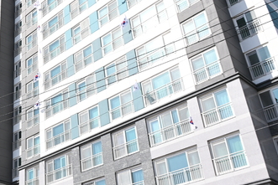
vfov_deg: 24.2
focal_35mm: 56
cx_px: 17
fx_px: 433
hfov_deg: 33.4
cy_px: 91
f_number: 16
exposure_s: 1/400
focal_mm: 29
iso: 640
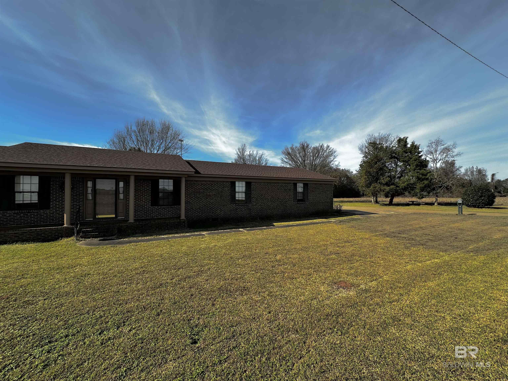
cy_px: 190
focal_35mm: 14
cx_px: 254
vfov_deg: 85.7
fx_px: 205
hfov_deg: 102.1
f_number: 2.2
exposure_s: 1/1715
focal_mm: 2.22
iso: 50
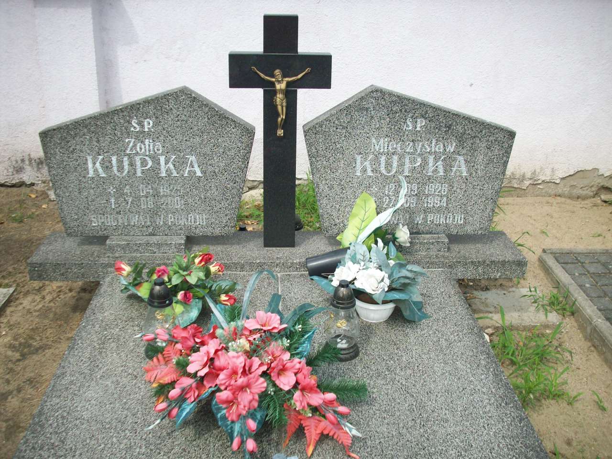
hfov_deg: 50.1
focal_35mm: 37
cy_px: 230
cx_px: 306
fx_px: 654
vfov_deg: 38.7
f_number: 5.6
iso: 80
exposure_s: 1/215
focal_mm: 6.2
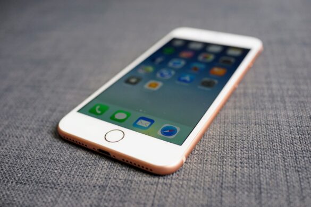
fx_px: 302
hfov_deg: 54.4
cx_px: 156
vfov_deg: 37.9
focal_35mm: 35
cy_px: 104
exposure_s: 1/80
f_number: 4
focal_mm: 35
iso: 1000
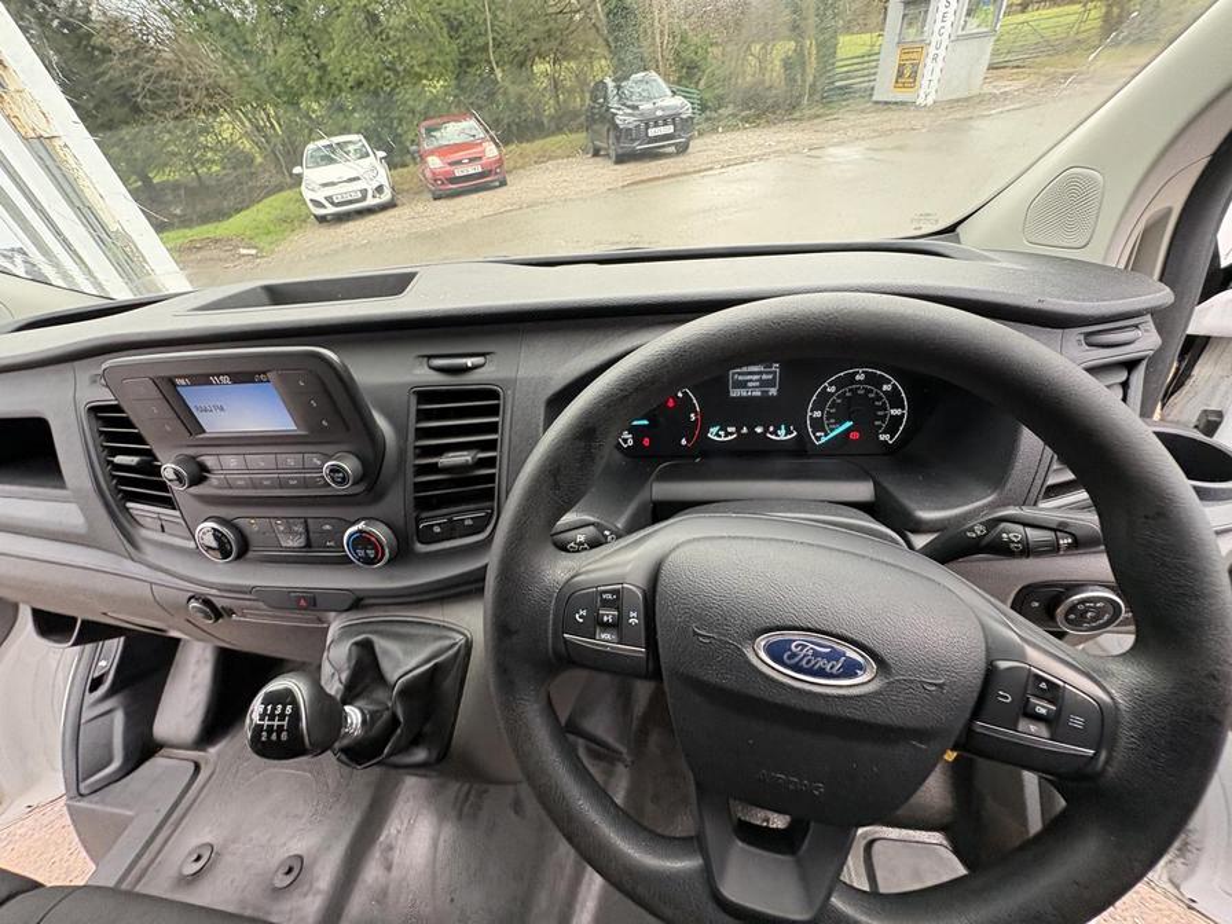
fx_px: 498
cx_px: 616
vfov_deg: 85.7
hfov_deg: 102.1
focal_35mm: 14
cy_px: 462
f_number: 2.2
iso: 250
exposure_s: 1/49
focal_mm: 2.22
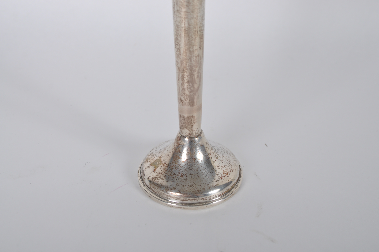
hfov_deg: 41.2
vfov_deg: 28.0
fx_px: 505
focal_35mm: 48
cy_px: 126
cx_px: 190
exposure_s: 1/125
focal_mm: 32
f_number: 9
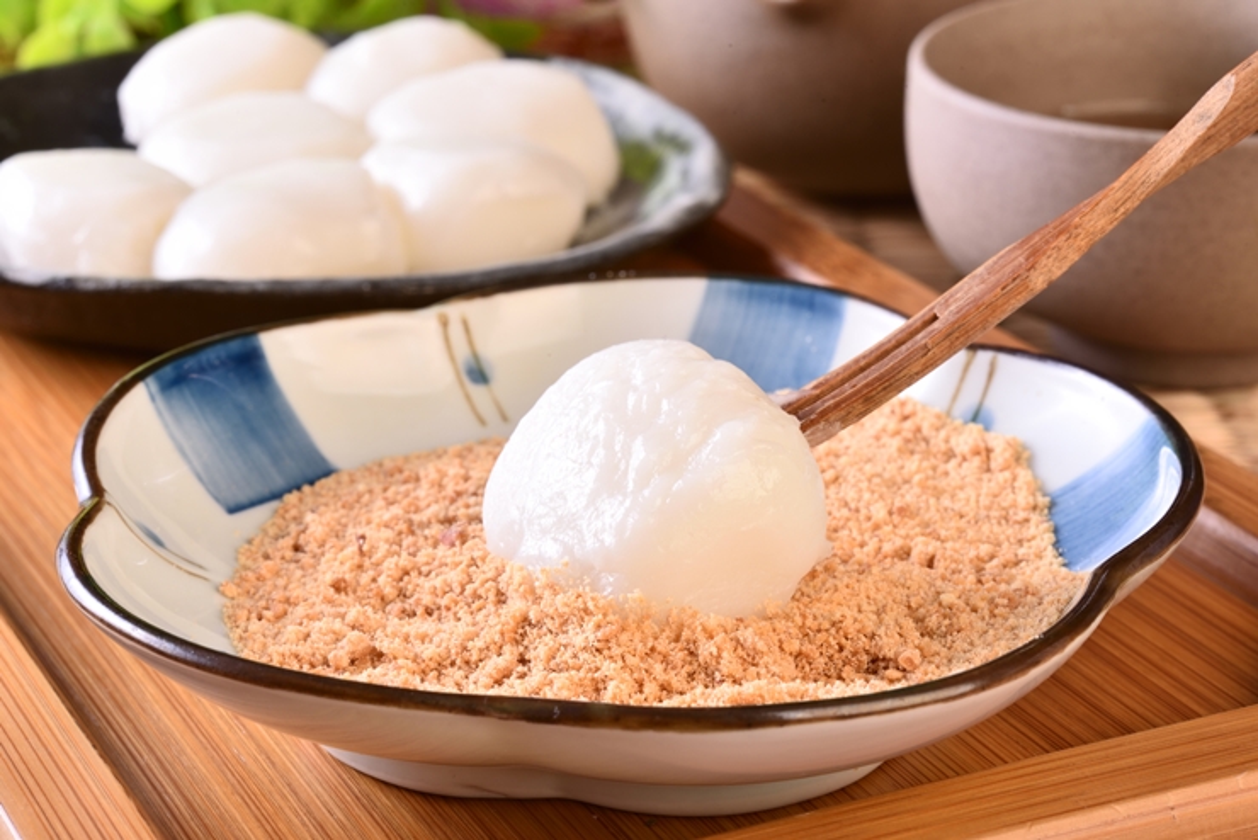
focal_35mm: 95
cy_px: 420
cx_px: 629
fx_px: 3321
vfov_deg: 14.4
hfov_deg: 21.5
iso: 160
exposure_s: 1/125
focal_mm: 95
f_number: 22
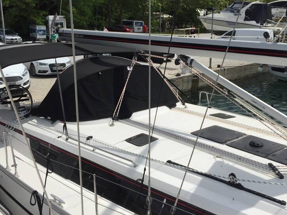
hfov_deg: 45.8
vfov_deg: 35.1
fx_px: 340
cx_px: 152
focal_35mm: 41
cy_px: 98
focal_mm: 4.15
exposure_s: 1/7937
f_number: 2.2
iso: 32
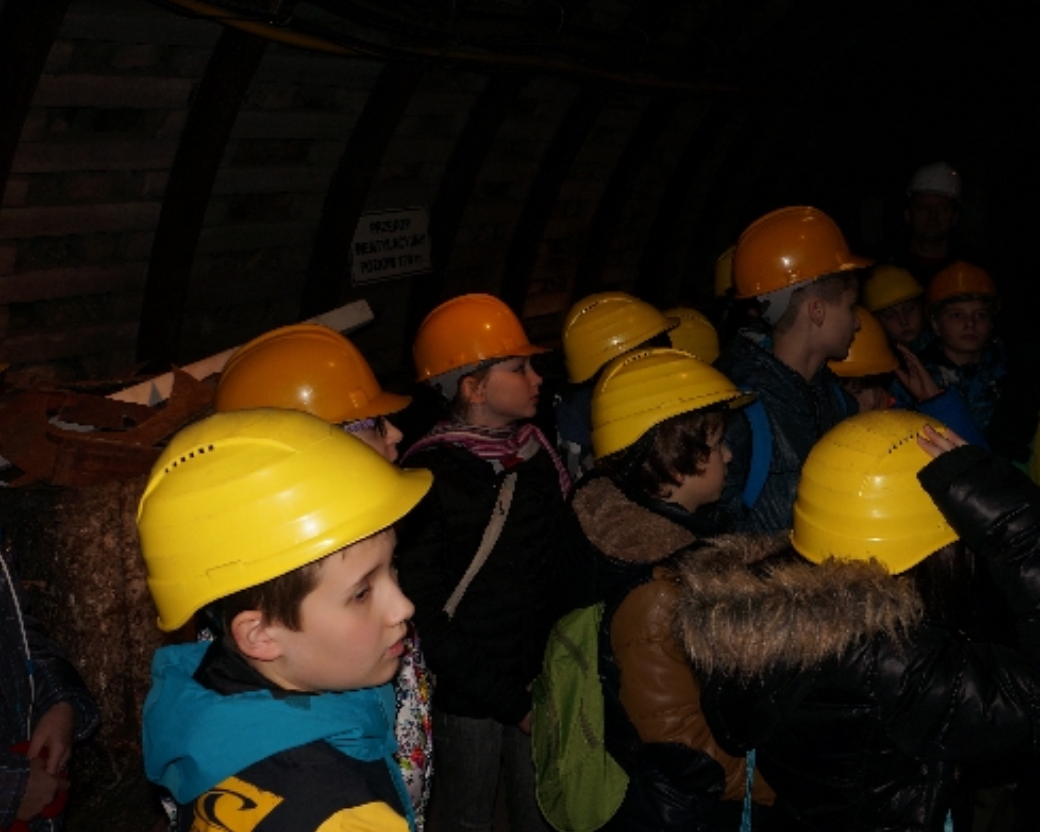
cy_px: 410
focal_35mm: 38
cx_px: 534
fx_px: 1169
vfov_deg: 39.1
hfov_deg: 47.9
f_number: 6.3
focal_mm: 22
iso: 100
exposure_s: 1/60
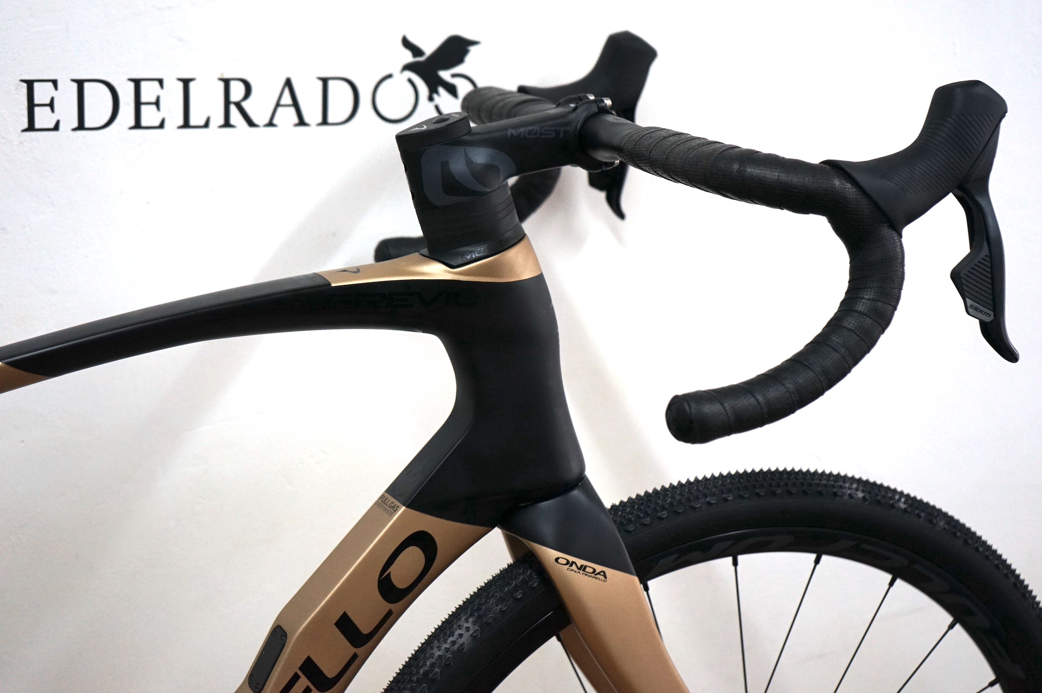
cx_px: 521
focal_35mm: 59
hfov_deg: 34.0
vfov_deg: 23.0
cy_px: 346
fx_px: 1706
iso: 1600
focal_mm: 59
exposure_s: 1/160
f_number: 5
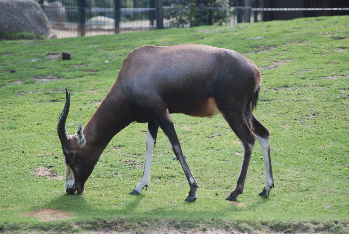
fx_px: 2505
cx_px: 176
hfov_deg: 8.0
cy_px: 117
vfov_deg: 5.3
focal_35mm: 258
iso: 280
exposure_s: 1/500
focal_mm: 170
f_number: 4.8
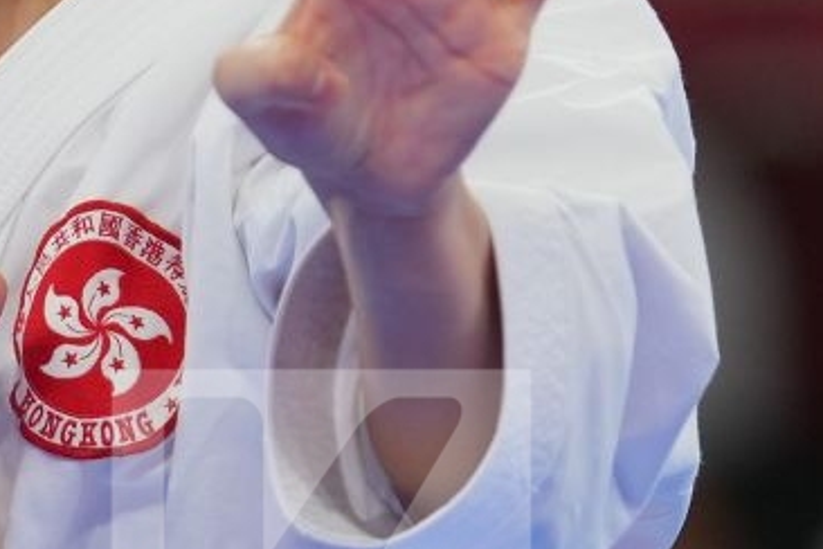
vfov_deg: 0.9
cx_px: 322
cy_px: -225
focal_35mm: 1474
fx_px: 33695
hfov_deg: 1.4
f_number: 2.8
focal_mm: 200
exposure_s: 1/500
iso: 320
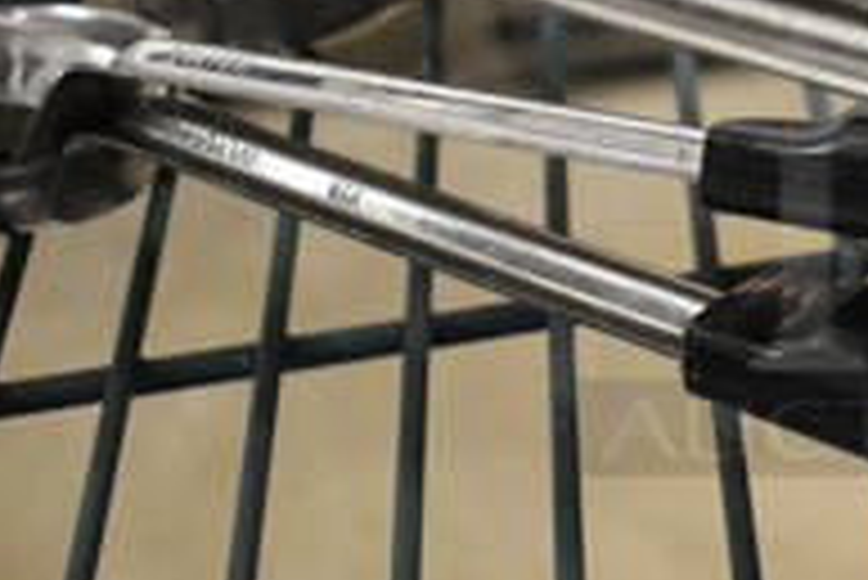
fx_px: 2292
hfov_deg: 20.0
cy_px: 238
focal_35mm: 95
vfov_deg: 14.4
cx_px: 1075
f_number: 3.5
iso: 4000
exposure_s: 1/125
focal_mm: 20
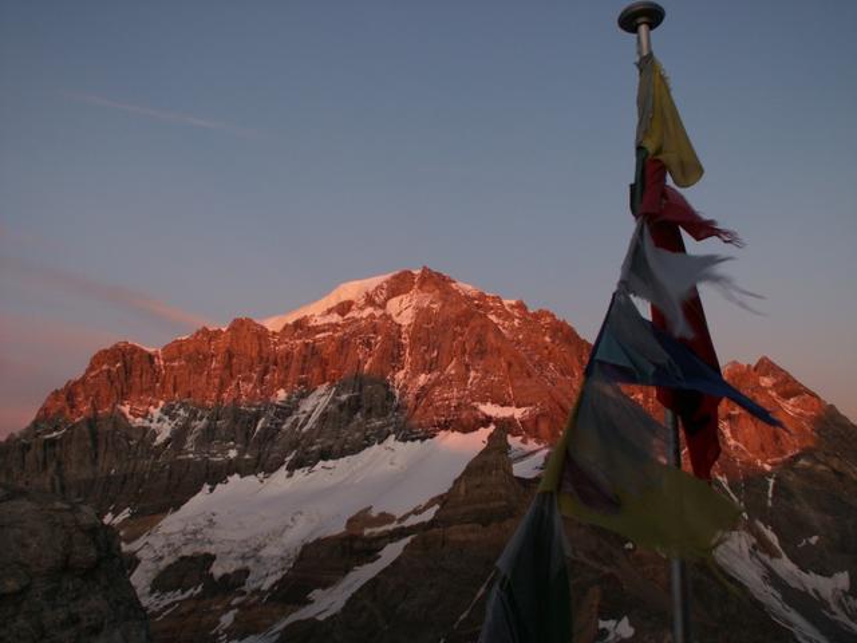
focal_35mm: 38
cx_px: 428
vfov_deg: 37.7
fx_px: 941
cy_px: 322
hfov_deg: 49.0
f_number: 3.5
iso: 50
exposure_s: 1/30
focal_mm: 6.38
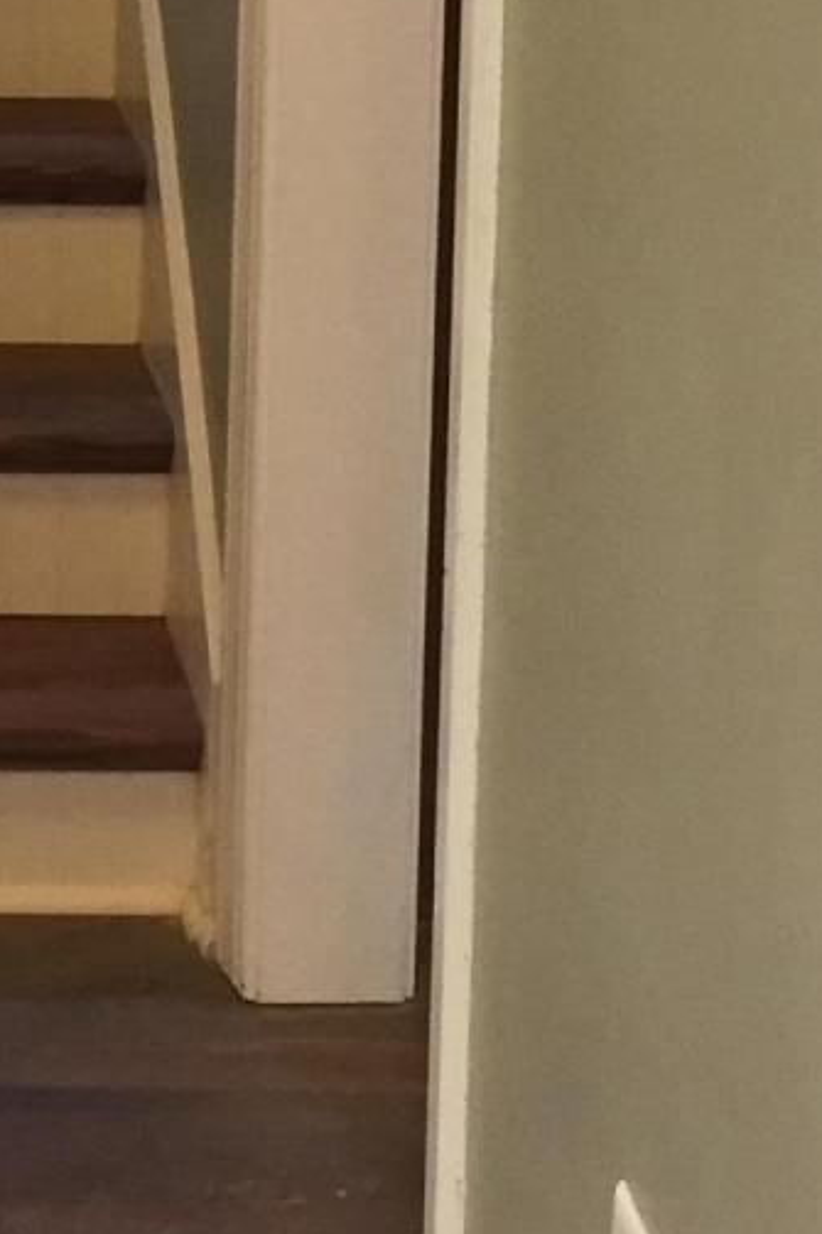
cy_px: -115
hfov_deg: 11.0
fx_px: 4113
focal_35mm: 120
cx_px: -405
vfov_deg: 16.6
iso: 160
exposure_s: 1/30
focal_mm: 4.15
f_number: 2.2
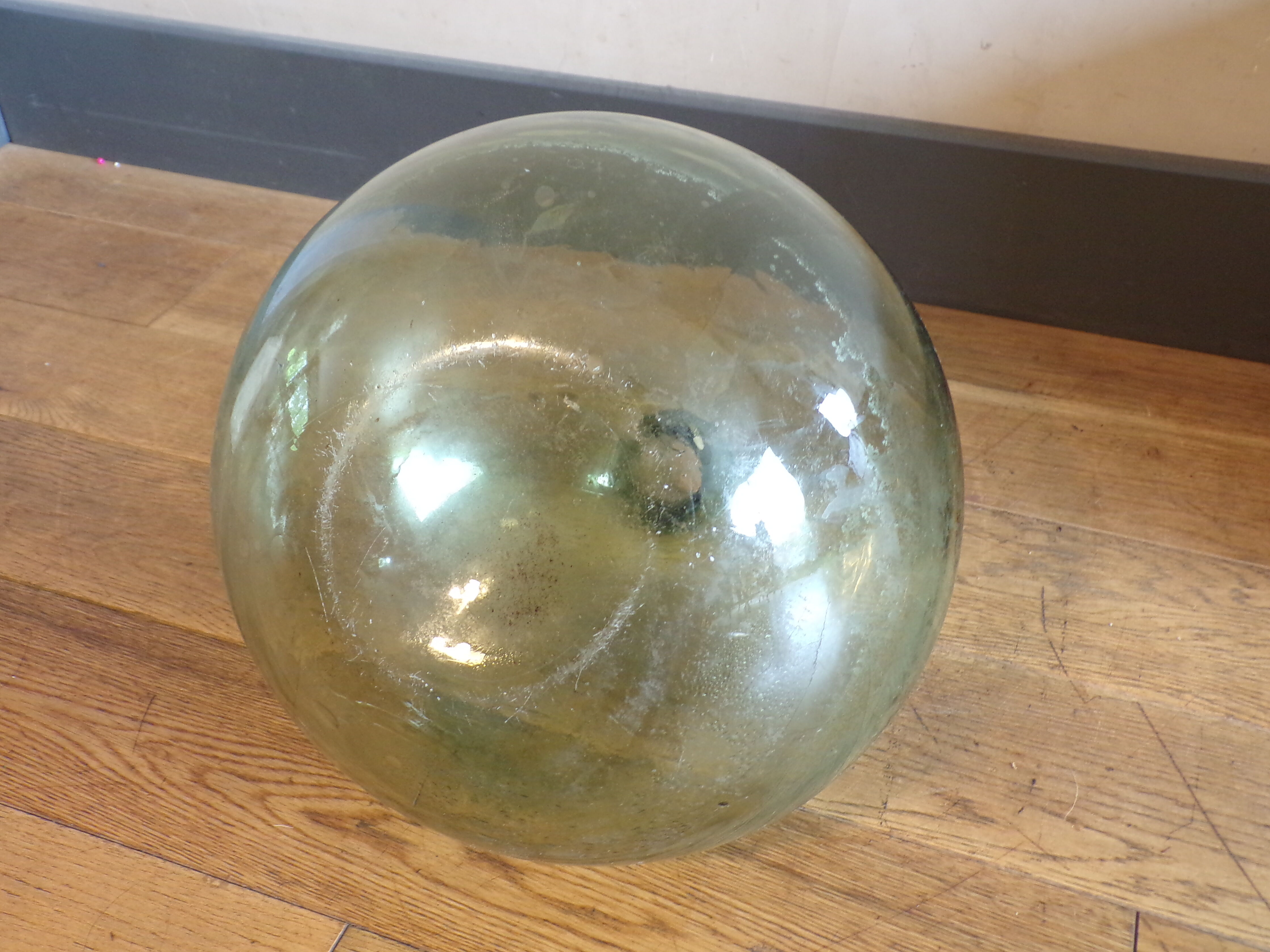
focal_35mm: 33
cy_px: 475
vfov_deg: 42.9
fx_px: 1211
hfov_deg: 55.3
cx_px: 618
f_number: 3.2
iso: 244
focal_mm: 5.8
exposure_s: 1/17
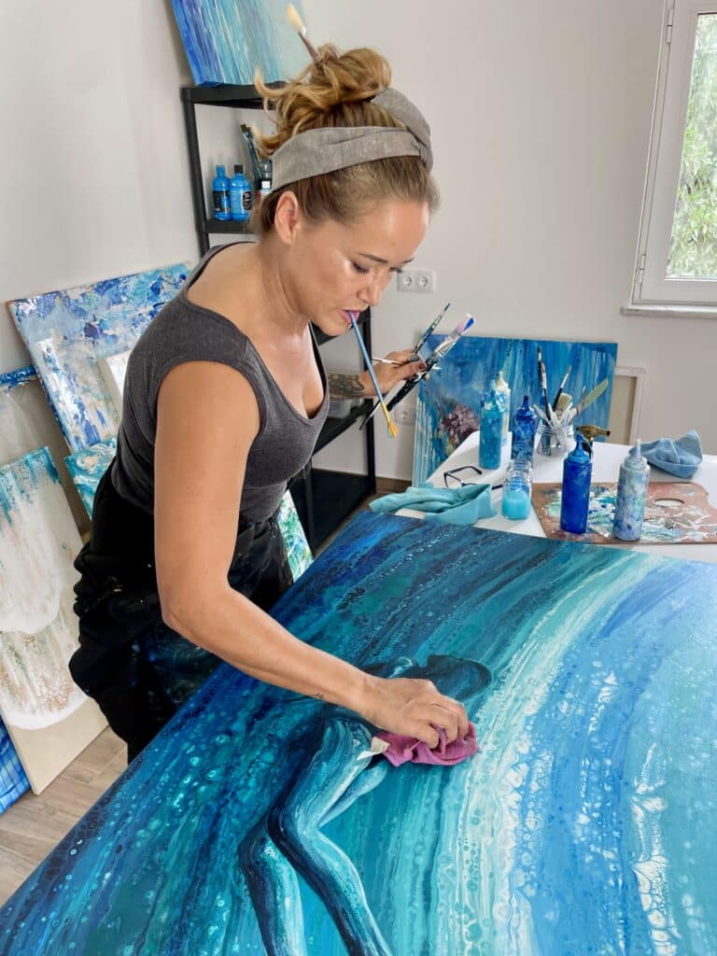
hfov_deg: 53.1
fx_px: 718
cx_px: 358
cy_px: 478
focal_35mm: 26
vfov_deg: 67.3
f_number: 1.6
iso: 50
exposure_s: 1/121
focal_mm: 4.2
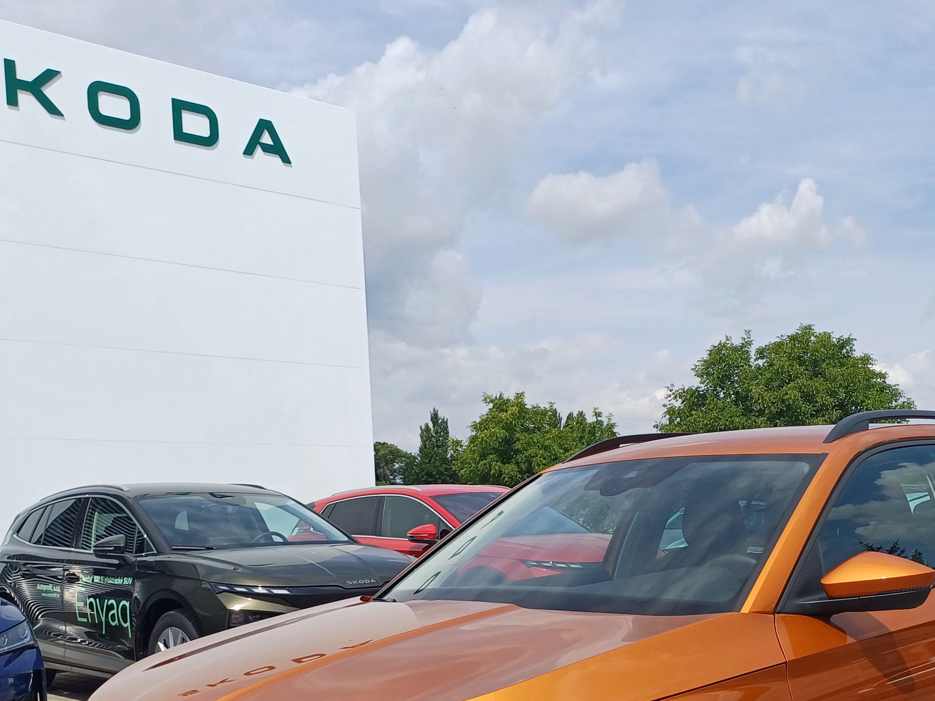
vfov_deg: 31.6
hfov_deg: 42.7
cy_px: 607
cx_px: 577
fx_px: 1189
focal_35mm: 44
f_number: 1.8
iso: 50
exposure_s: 1/1565
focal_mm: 4.65
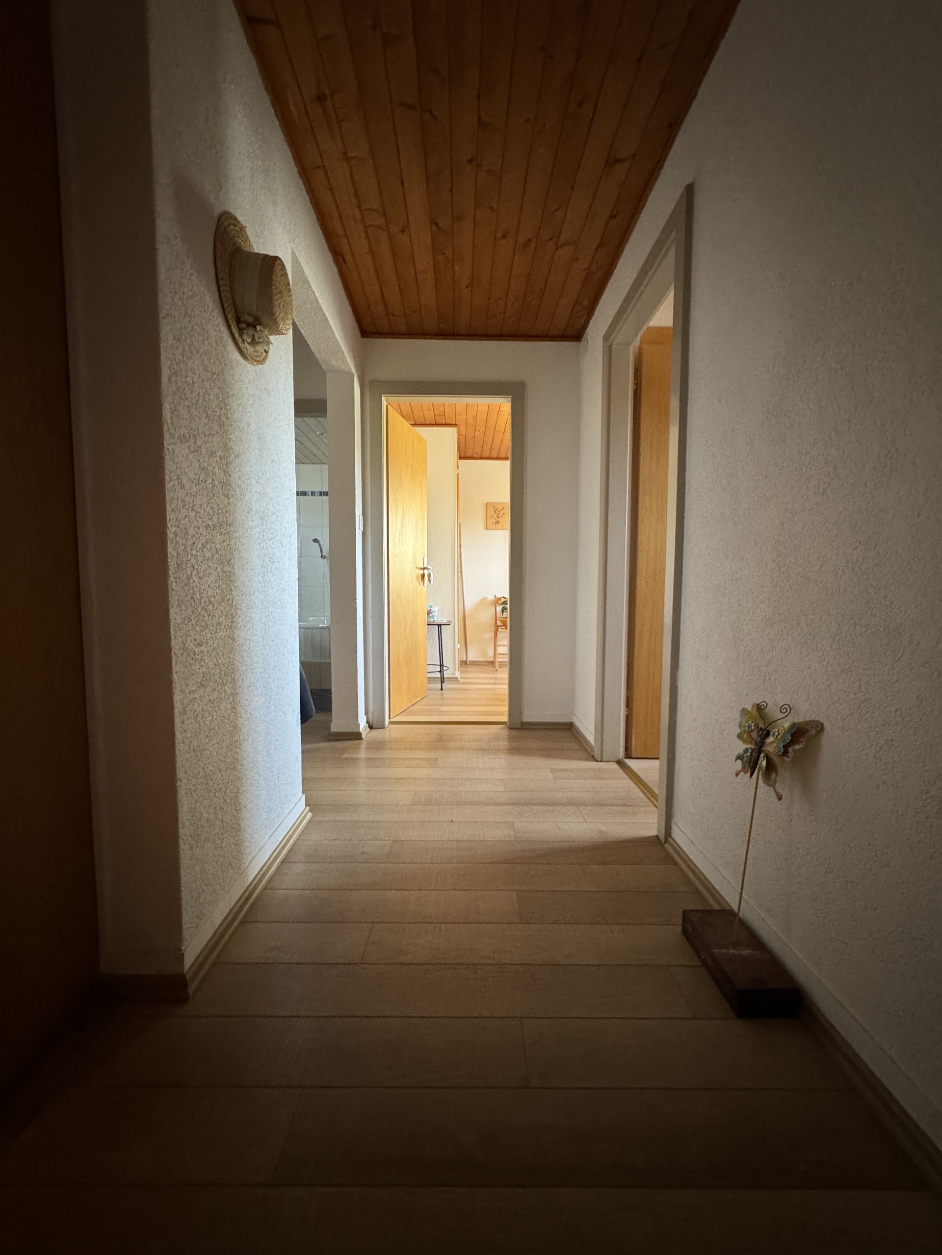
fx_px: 508
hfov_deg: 85.7
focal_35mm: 14
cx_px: 471
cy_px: 628
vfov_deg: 102.1
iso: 500
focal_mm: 2.22
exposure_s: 1/50
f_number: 2.2
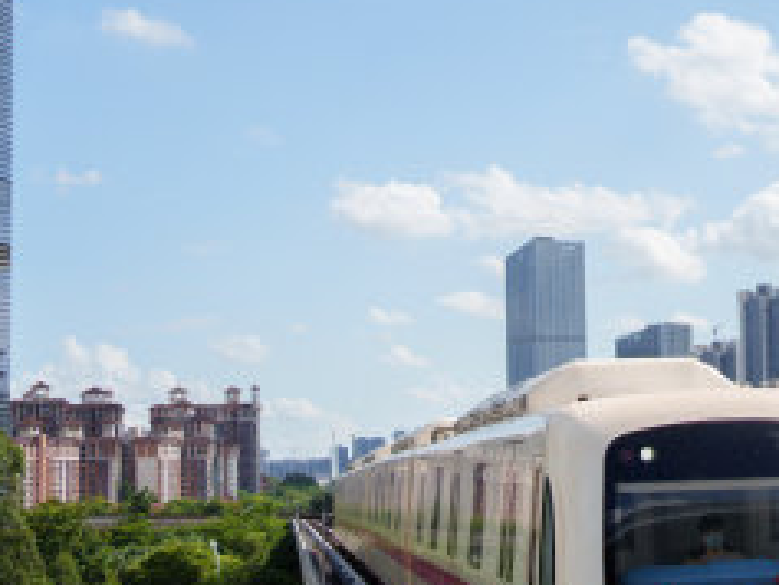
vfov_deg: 17.0
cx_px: 845
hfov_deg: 21.4
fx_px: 1959
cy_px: 253
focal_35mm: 87
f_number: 3.2
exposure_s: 1/8000
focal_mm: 35
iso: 125
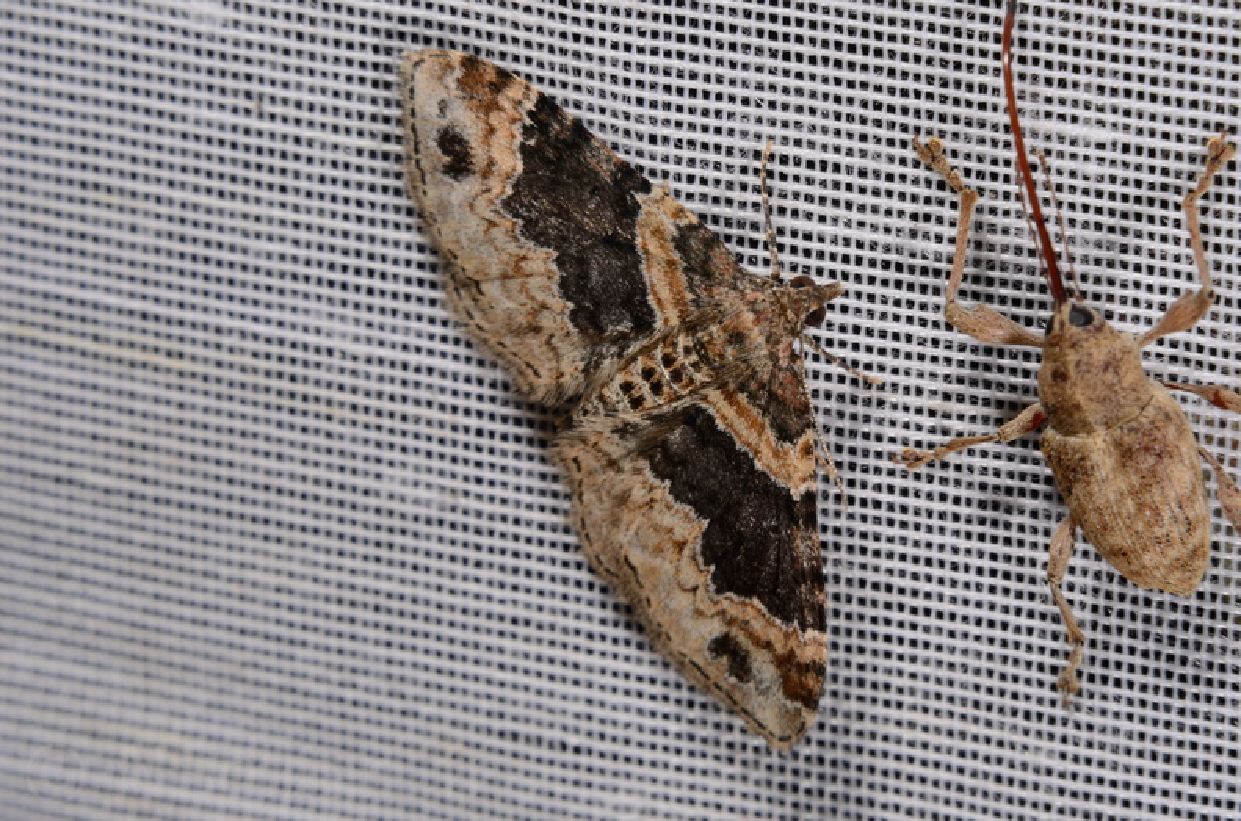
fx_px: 4385
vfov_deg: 10.7
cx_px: 620
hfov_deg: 16.1
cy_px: 410
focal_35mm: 128
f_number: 25
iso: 100
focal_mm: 85
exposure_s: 1/60
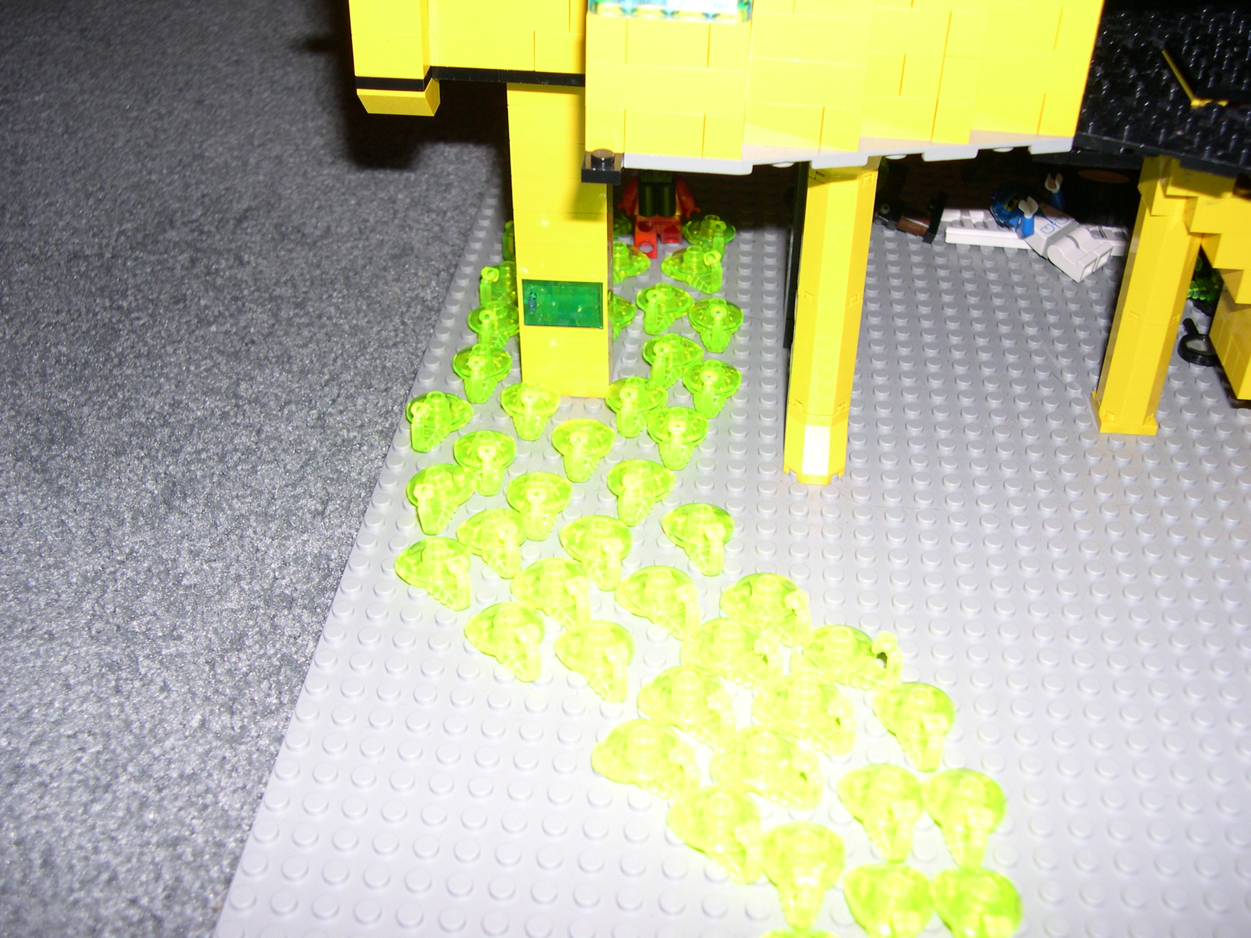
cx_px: 626
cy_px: 469
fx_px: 1373
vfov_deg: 37.7
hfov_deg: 49.0
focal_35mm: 38
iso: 100
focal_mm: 8
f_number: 2.8
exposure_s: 1/60
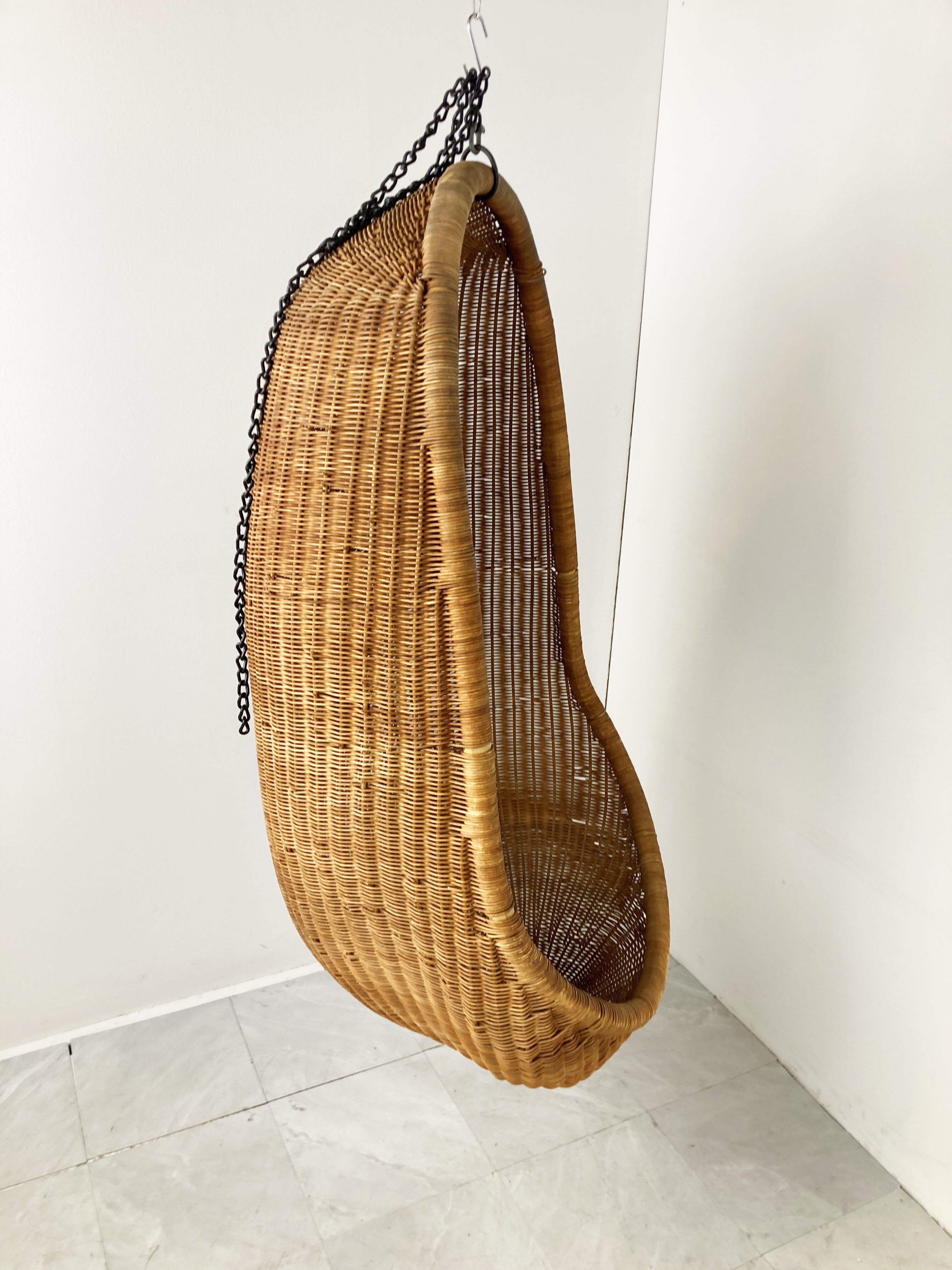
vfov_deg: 63.4
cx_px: 476
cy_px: 635
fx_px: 1027
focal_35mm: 28
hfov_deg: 49.7
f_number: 1.8
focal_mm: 3.99
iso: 50
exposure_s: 1/100
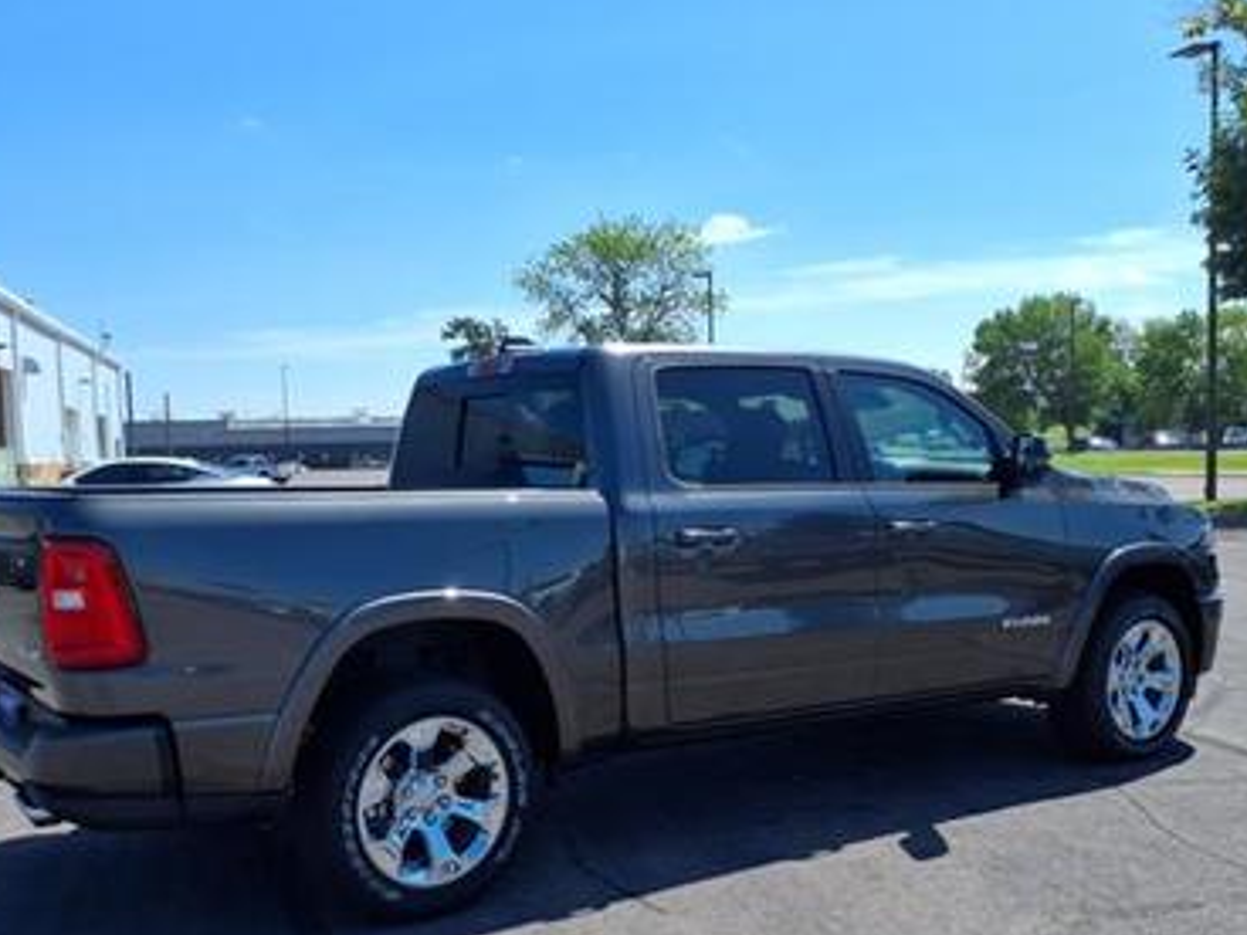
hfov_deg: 50.0
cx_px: 535
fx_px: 1333
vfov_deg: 38.5
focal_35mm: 37
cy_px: 576
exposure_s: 1/2000
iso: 40
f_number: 1.9
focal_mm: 3.58
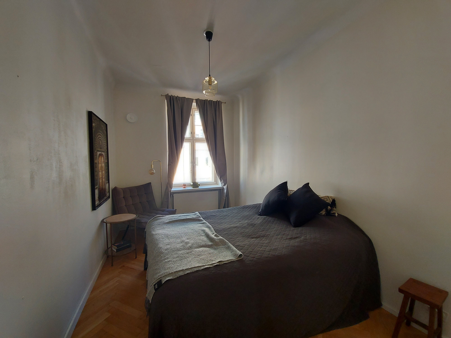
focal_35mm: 13
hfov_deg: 106.2
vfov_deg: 89.9
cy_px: 169
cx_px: 226
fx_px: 169
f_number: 2.2
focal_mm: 1.74
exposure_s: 1/100
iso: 100
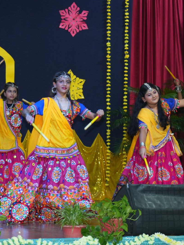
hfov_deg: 10.1
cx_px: 62
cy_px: 122
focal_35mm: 147
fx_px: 1041
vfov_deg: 13.4
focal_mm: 101
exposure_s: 1/200
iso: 1600
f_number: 4.5
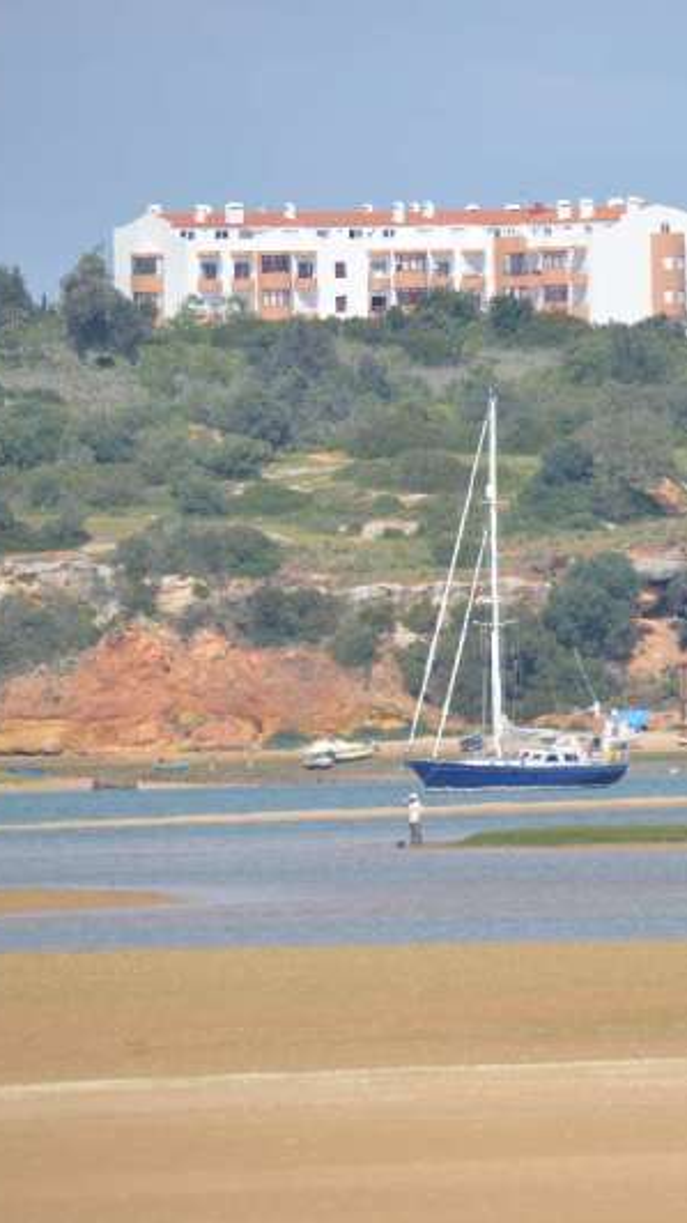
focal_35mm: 946
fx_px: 30656
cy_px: 612
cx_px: 666
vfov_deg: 2.3
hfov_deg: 1.3
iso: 125
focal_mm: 600
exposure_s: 1/160
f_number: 11
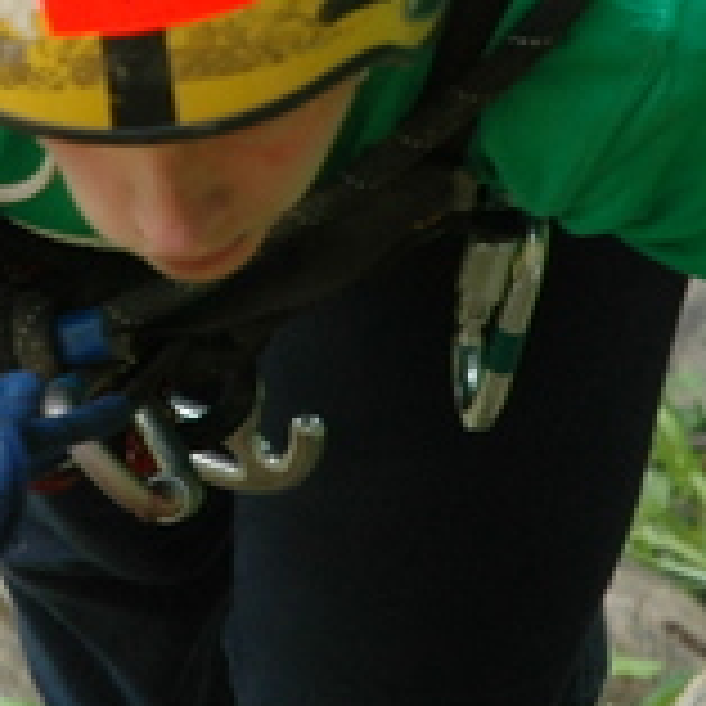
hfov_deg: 3.0
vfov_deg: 3.0
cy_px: -36
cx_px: 225
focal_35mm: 581
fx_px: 13406
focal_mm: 70
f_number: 4.5
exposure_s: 1/125
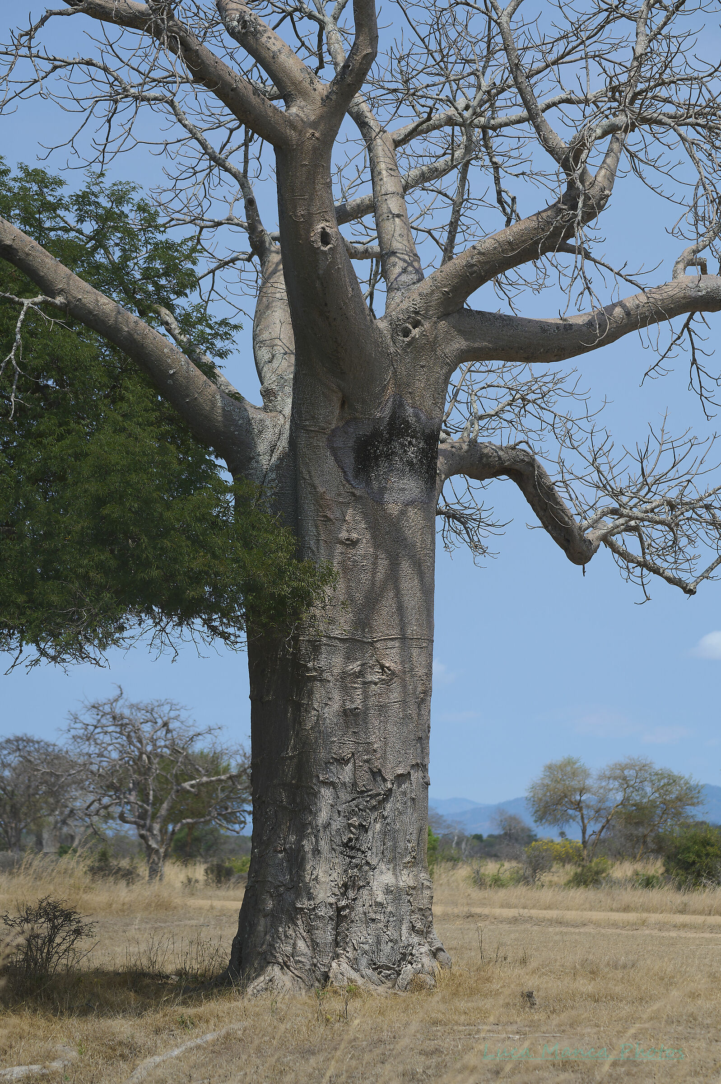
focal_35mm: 120
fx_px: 3609
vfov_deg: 17.1
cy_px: 542
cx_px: 360
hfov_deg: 11.4
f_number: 4
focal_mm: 120
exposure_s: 1/2000
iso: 100
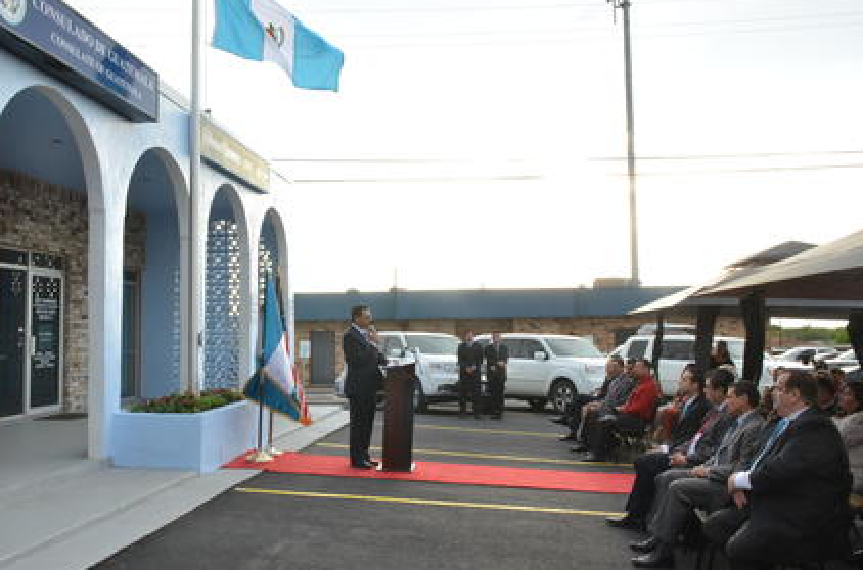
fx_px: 765
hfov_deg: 58.8
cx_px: 397
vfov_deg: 40.9
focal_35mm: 32
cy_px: 277
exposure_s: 1/100
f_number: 16
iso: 1000
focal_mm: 18
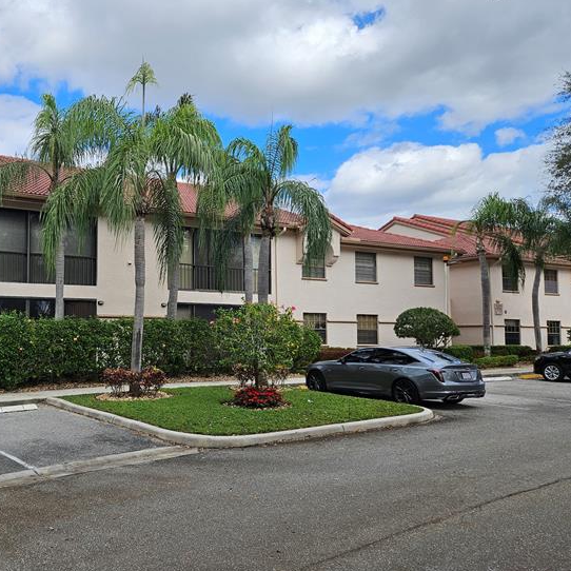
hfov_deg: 52.1
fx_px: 560
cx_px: 157
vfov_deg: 54.0
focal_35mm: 30
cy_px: 293
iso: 25
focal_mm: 5.4
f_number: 1.8
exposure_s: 1/1538
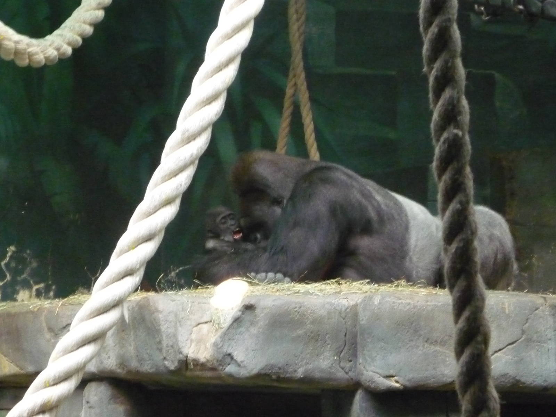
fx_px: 2040
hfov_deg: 15.5
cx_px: 278
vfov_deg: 11.7
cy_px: 208
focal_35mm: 127
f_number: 5.1
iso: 800
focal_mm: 16.5
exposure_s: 1/30
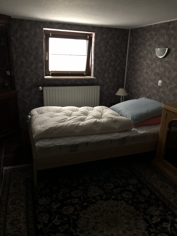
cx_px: 88
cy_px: 118
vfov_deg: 63.4
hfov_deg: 49.7
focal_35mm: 28
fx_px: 191
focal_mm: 3.99
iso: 160
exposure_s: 1/4
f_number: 1.8
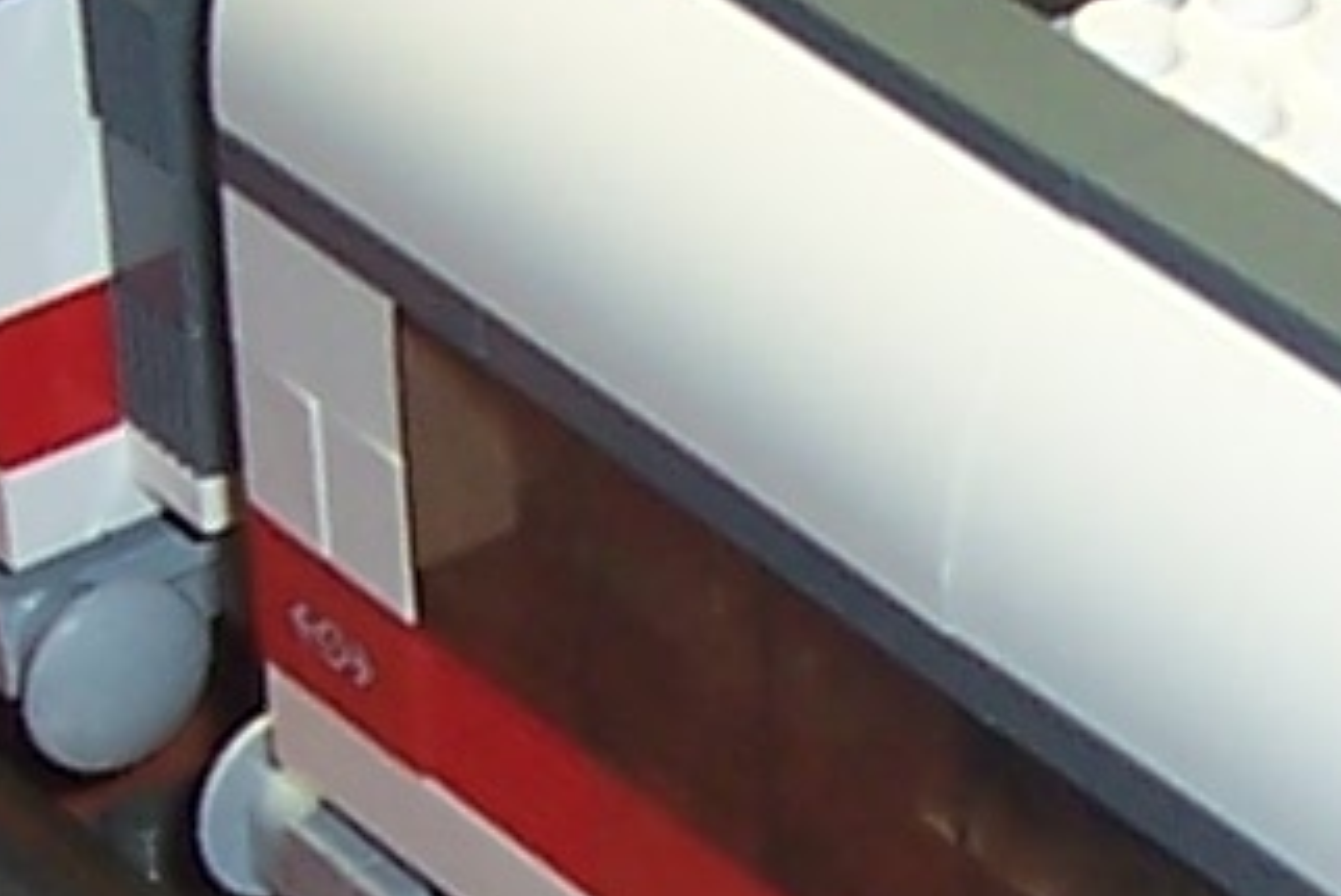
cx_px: 1133
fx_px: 9428
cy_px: 813
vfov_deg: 5.4
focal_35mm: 253
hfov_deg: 8.1
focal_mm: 5.6
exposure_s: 1/60
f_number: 2.7
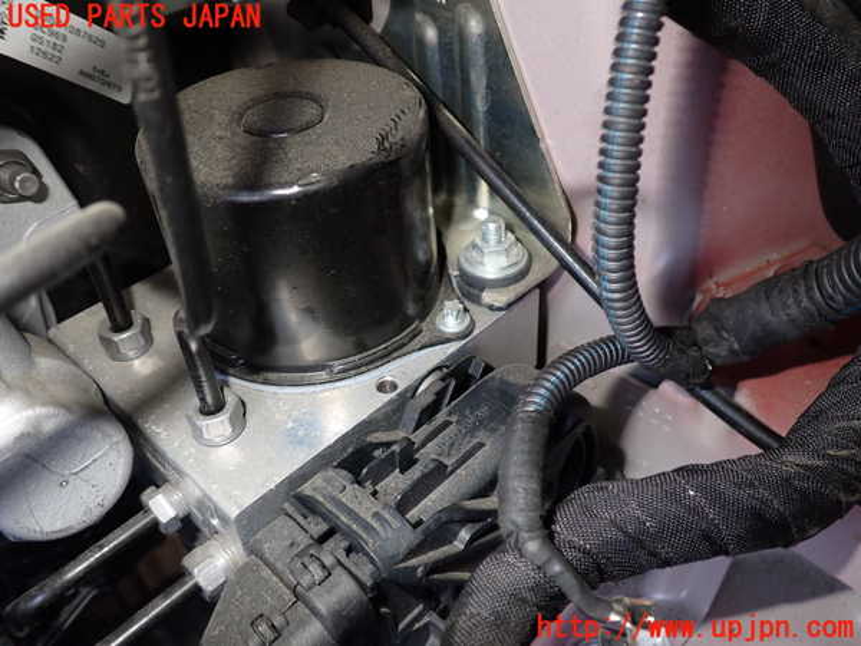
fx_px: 746
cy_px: 323
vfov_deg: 46.8
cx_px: 430
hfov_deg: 60.0
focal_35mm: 30
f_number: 6.3
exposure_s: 1/30
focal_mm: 5.4
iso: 200
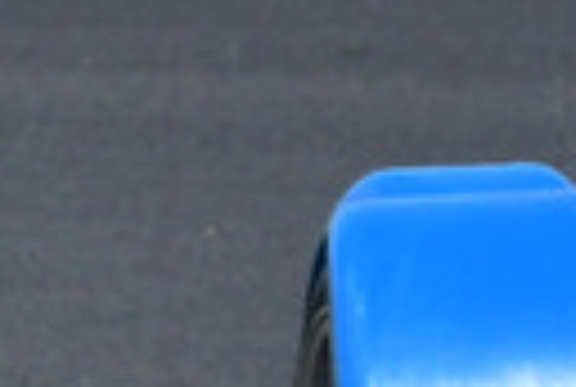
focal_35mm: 3736
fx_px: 59915
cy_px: -94
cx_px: 1084
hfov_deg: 0.6
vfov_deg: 0.4
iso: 500
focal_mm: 400
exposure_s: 1/640
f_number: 14
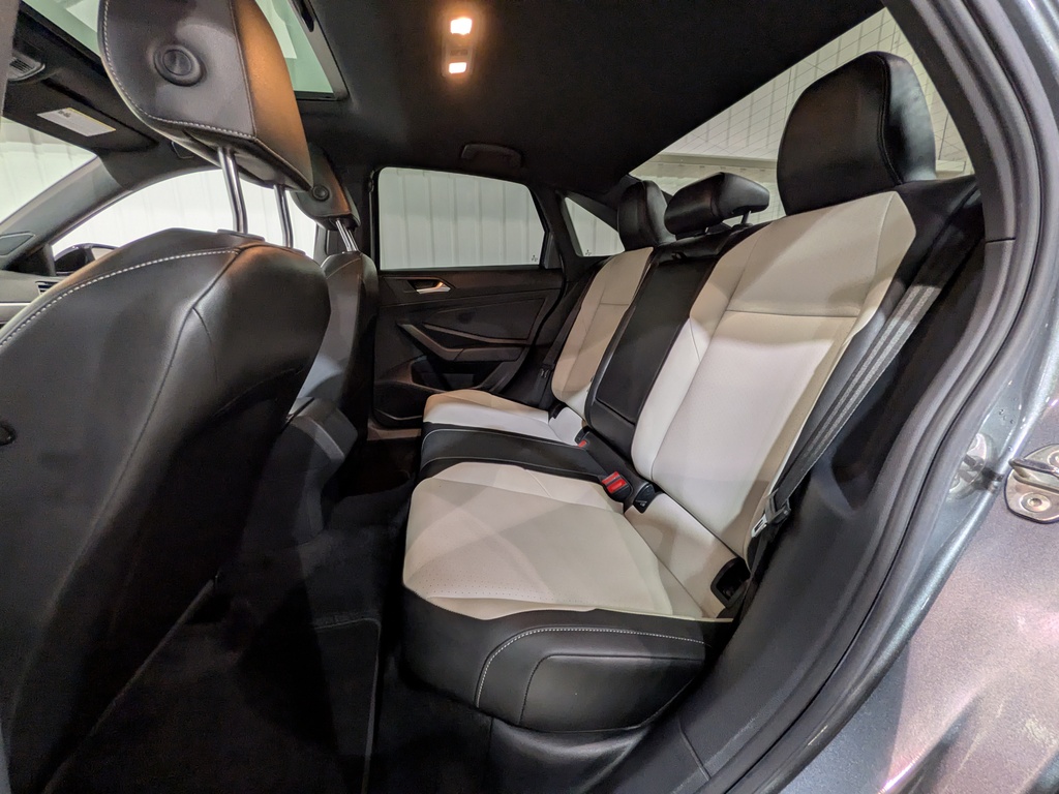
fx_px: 428
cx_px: 530
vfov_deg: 85.7
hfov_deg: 102.1
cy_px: 397
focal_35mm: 14
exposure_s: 1/24
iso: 140
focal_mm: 1.83
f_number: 2.2
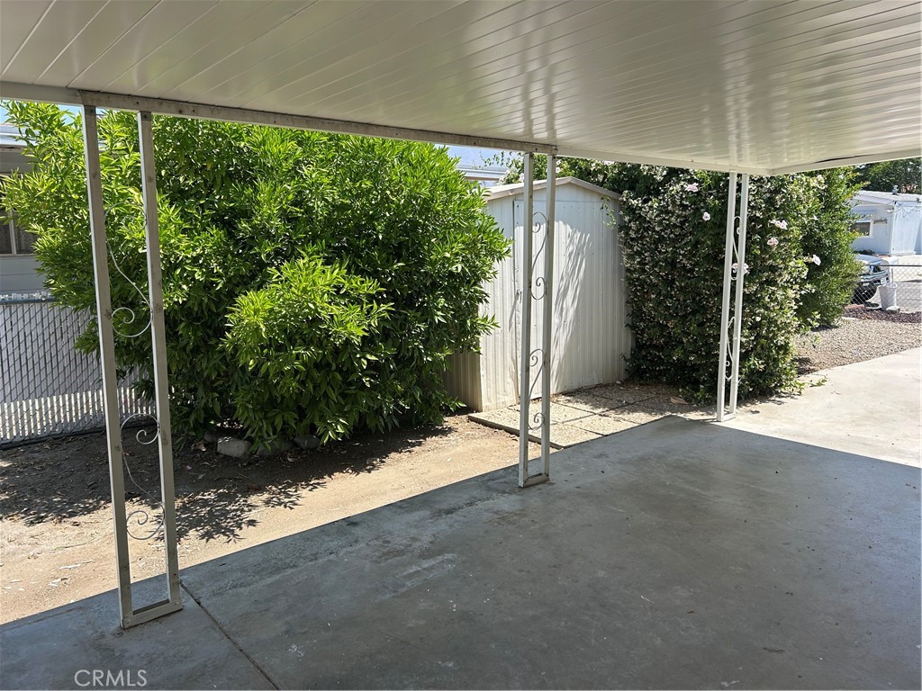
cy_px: 346
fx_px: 693
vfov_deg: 53.1
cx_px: 461
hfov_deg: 67.3
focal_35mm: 26
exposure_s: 1/1698
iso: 50
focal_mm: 5.7
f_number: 1.5
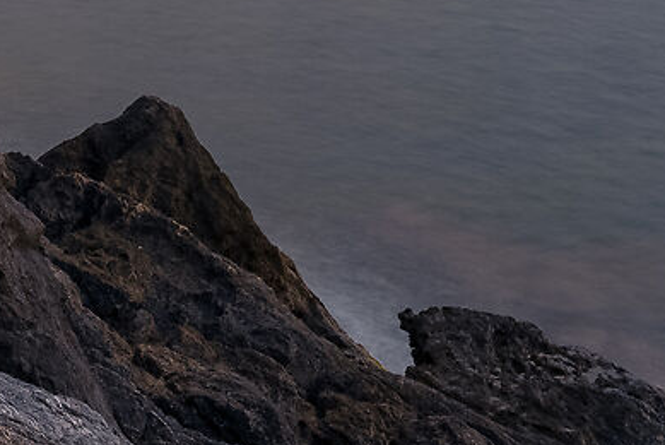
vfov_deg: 10.9
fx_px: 2052
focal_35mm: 111
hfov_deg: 17.1
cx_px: -253
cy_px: -531
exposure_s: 1/10
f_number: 11
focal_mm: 18
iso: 100
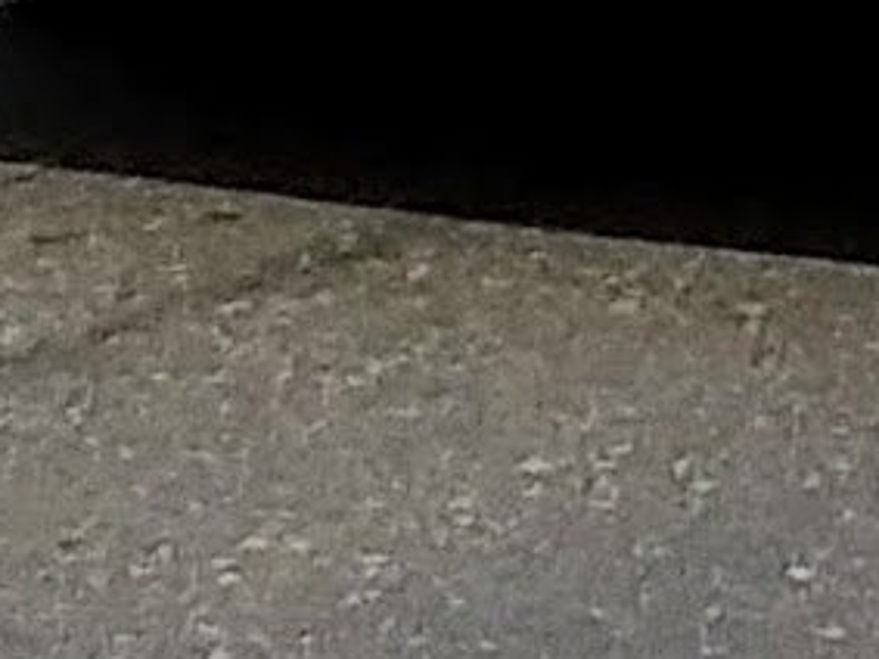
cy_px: -1153
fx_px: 3807
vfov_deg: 8.6
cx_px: 1205
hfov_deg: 12.7
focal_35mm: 150
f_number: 2.2
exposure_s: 1/1130
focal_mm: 3.82
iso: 100
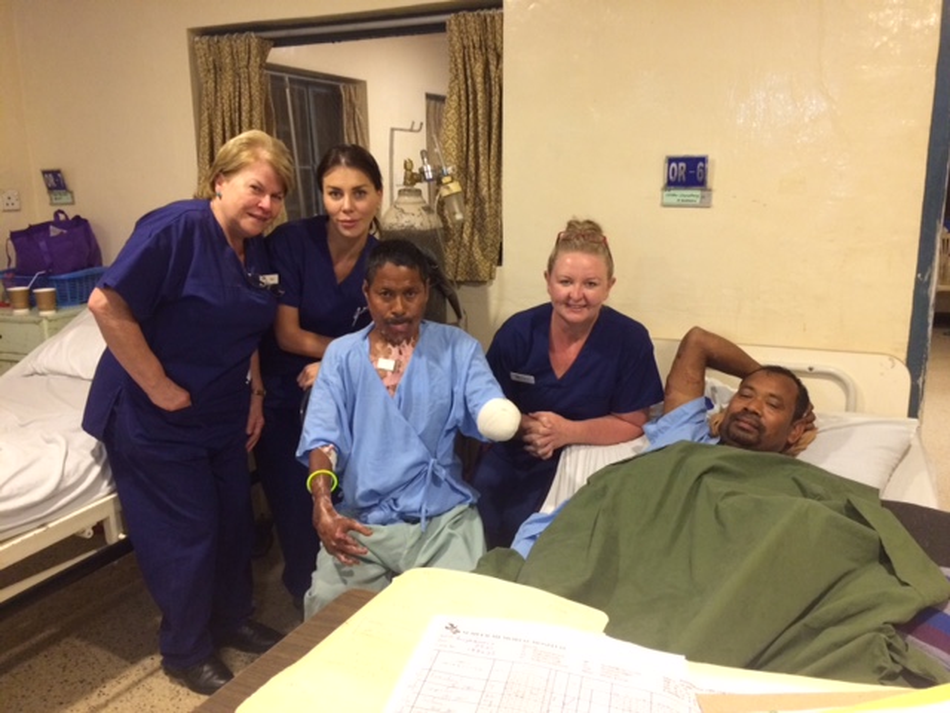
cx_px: 475
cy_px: 356
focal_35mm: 29
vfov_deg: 48.2
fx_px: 796
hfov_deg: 61.7
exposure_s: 1/20
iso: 320
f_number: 2.2
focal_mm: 4.15
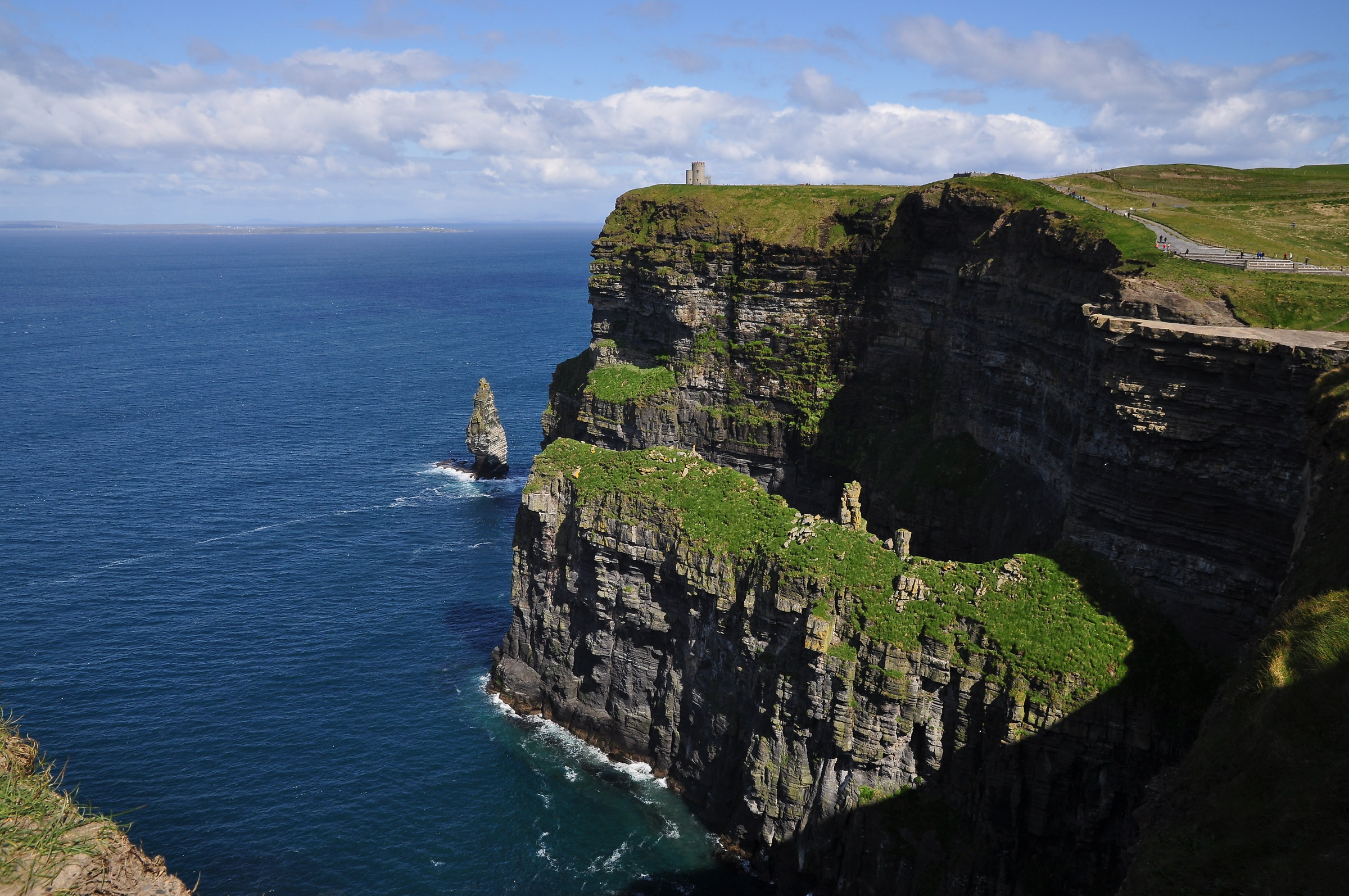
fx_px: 1011
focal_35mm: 27
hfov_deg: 67.4
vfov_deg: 47.8
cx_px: 674
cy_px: 448
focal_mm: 18
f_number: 14
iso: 200
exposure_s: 1/160
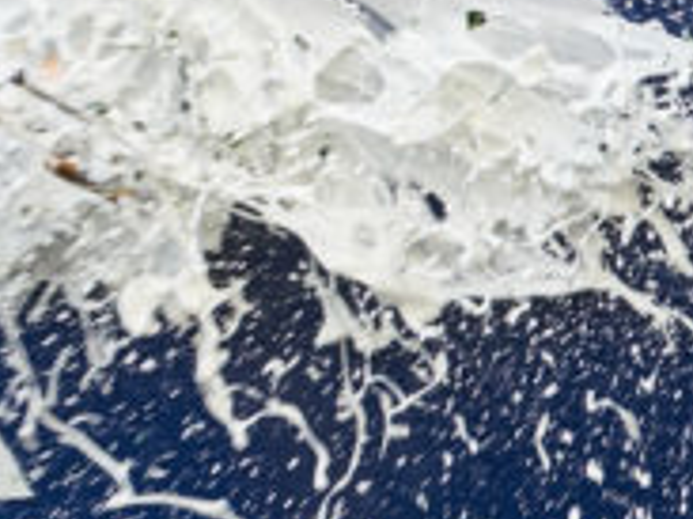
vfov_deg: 1.5
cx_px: -939
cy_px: 295
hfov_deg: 1.9
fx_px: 20407
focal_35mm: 1020
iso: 200
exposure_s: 1/240
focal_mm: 110.6
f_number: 2.8
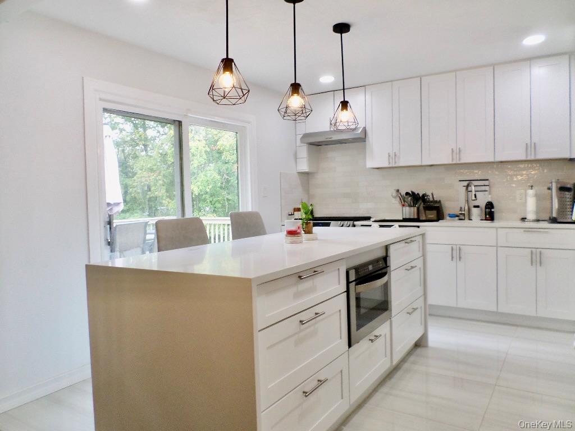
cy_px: 216
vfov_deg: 54.9
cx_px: 288
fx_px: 415
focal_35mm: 25
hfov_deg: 69.4
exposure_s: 1/30
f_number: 2.5
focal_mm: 4.5
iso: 80
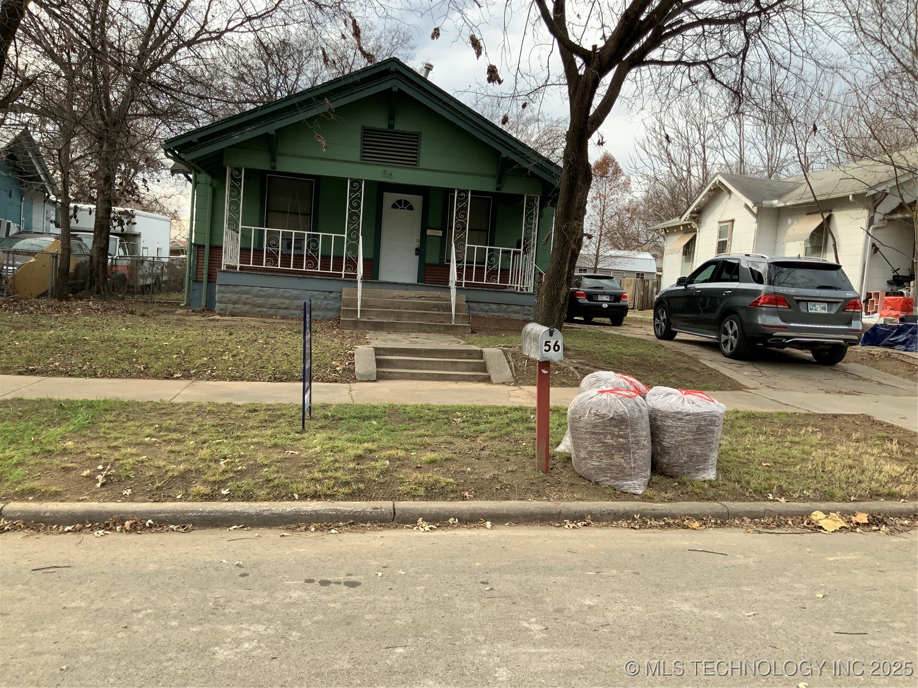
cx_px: 459
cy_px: 344
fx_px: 769
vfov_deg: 48.2
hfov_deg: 61.7
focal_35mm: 29
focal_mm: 3
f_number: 1.8
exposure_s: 1/246
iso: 16
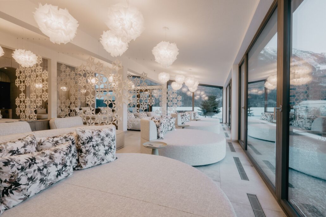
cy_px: 108
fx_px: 145
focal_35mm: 16
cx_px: 163
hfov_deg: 96.8
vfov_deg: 73.7
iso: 160
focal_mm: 16
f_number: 11
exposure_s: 1/100
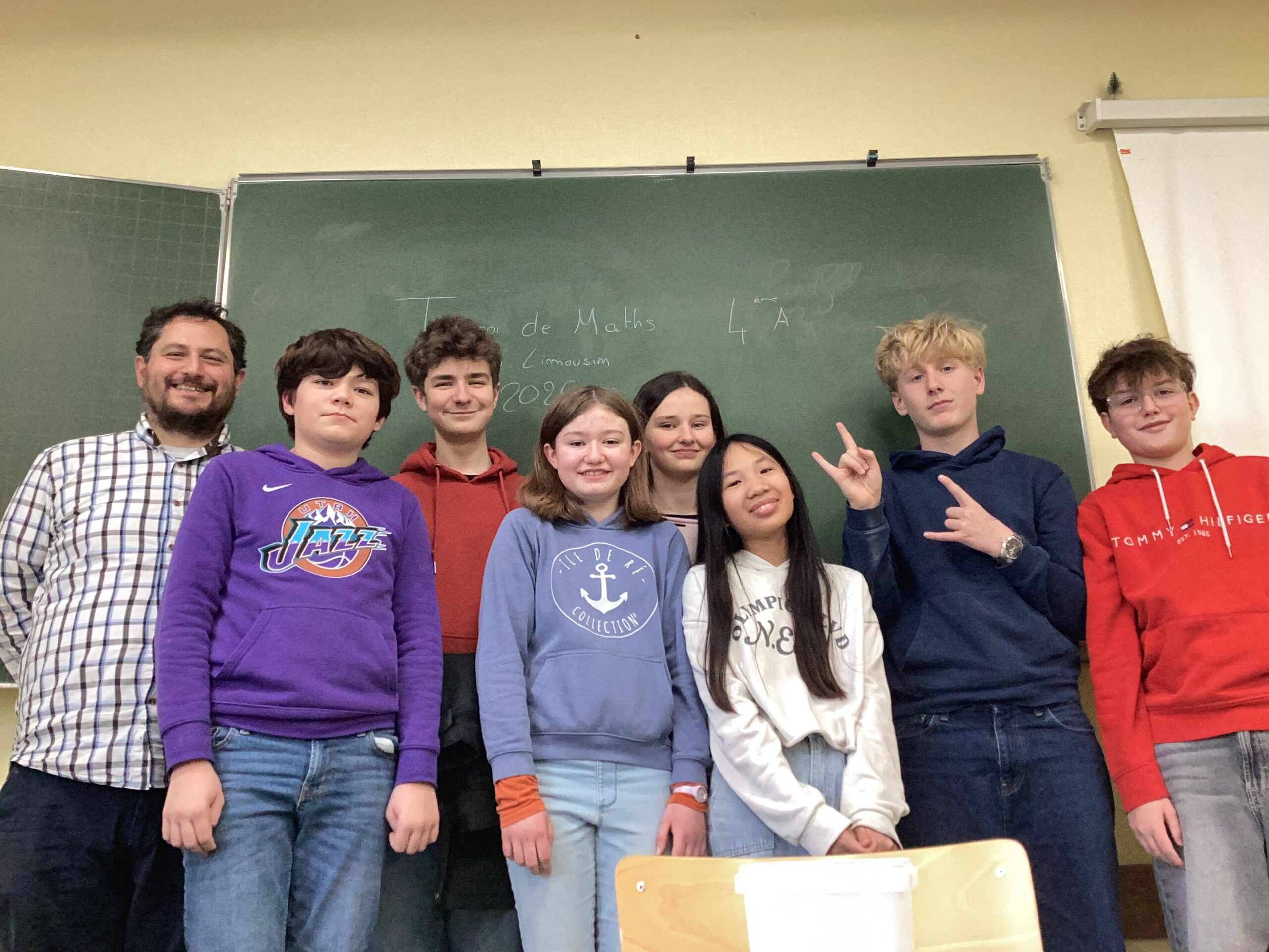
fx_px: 1136
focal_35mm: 31
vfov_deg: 45.4
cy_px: 476
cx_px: 634
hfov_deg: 58.4
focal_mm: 3.3
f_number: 2.4
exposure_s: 1/50
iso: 160
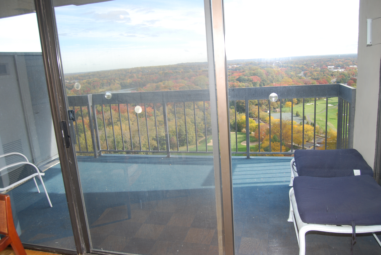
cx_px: 190
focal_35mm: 27
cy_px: 128
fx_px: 286
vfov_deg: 48.0
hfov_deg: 67.3
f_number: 5.6
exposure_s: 1/125
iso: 100
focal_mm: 18
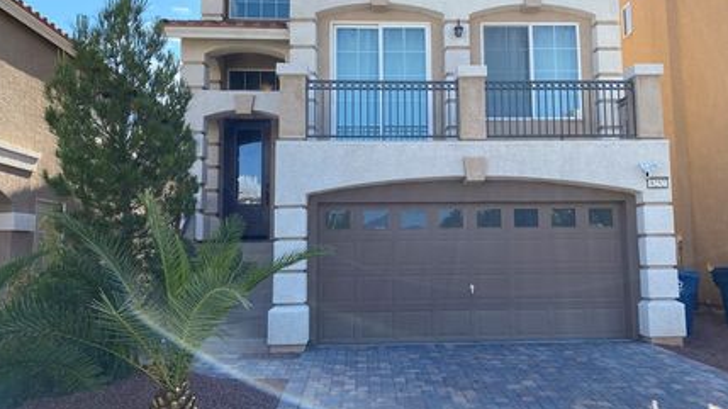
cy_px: 167
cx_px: 409
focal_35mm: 33
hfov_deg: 59.3
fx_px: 637
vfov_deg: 35.5
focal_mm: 4.25
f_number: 1.8
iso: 32
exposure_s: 1/1233
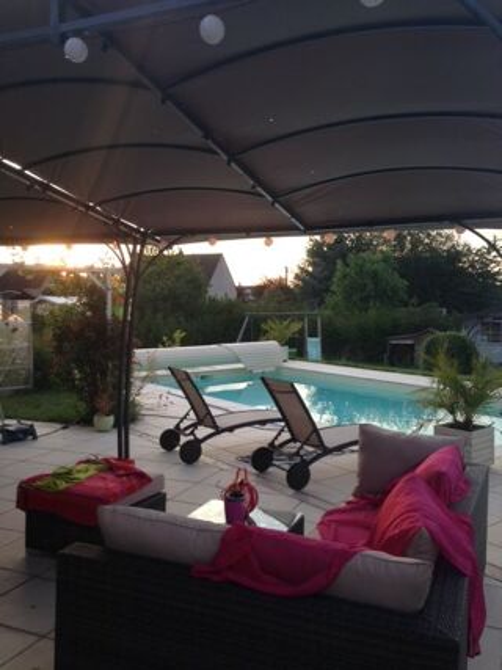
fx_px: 638
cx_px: 251
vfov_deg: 55.4
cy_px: 335
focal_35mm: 33
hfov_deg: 42.9
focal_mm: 4.12
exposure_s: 1/120
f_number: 2.4
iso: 50
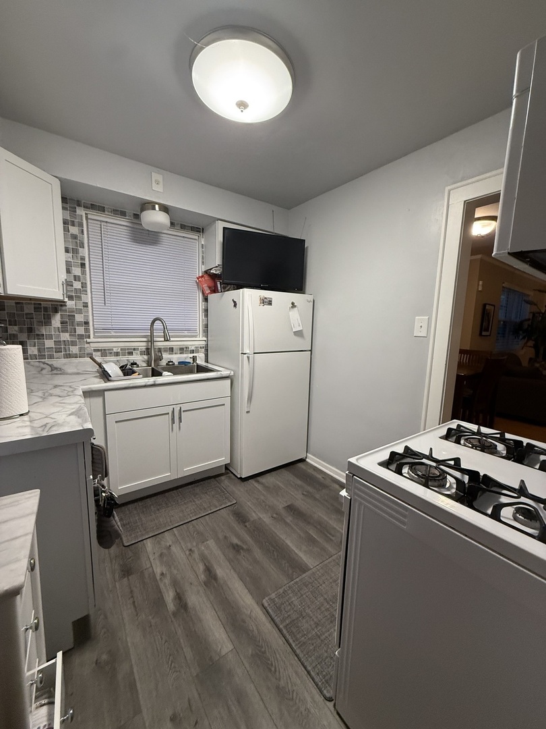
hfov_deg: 85.7
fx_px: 294
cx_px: 273
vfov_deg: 102.1
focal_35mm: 14
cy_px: 364
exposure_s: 1/120
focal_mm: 2.22
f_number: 2.2
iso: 320
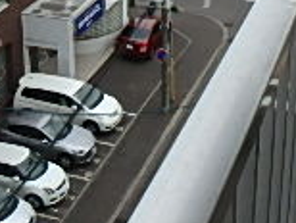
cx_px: 188
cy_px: -15
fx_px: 745
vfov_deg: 16.6
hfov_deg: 22.4
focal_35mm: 87
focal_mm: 3.7
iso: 125
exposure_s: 1/500
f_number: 3.5
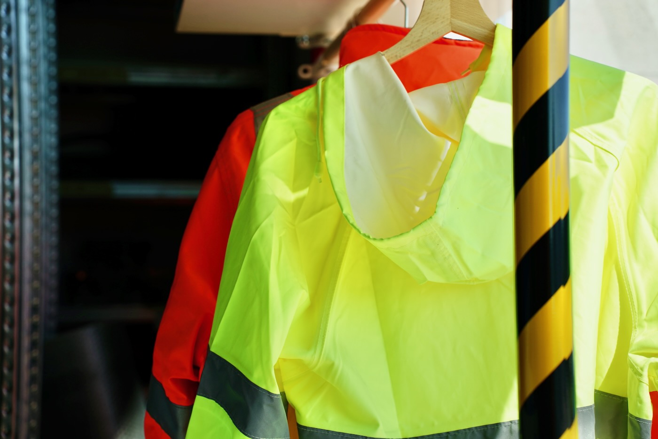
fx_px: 1371
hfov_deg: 27.0
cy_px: 220
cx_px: 329
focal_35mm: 75
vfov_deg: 18.2
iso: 125
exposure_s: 1/400
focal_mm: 75
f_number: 5
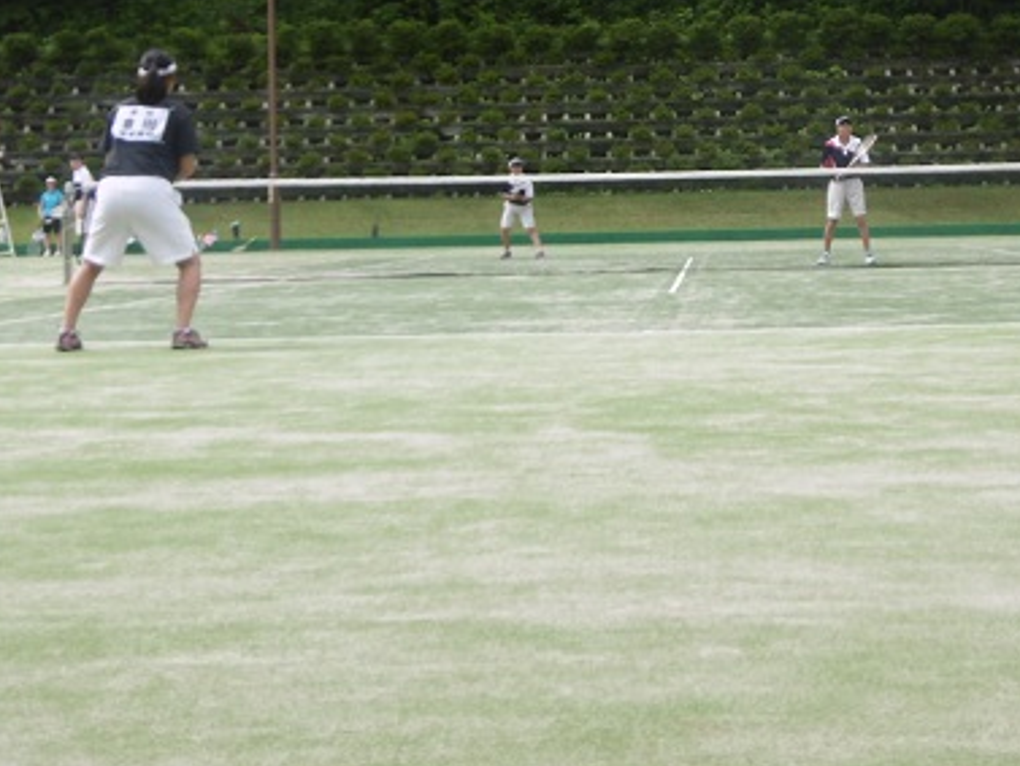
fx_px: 2152
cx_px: 712
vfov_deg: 19.9
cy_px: 119
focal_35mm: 73
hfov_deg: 26.5
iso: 100
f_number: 3.8
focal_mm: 7.7
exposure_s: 1/250
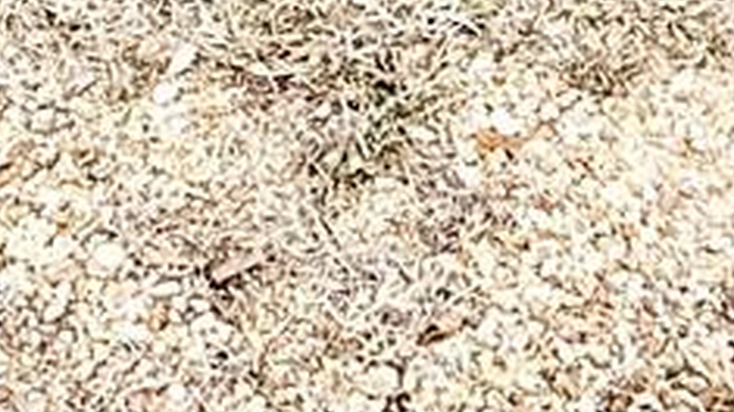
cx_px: 156
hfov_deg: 20.4
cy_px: -1136
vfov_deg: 8.1
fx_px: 2023
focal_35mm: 104
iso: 64
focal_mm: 2.22
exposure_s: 1/518
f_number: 2.2
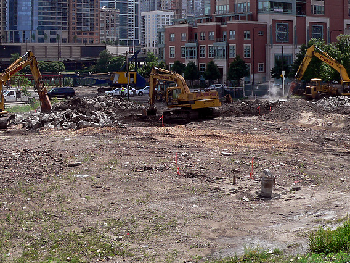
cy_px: 55
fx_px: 576
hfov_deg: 33.8
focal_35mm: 57
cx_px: 158
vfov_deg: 25.3
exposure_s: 1/500
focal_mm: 6
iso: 80
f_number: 4
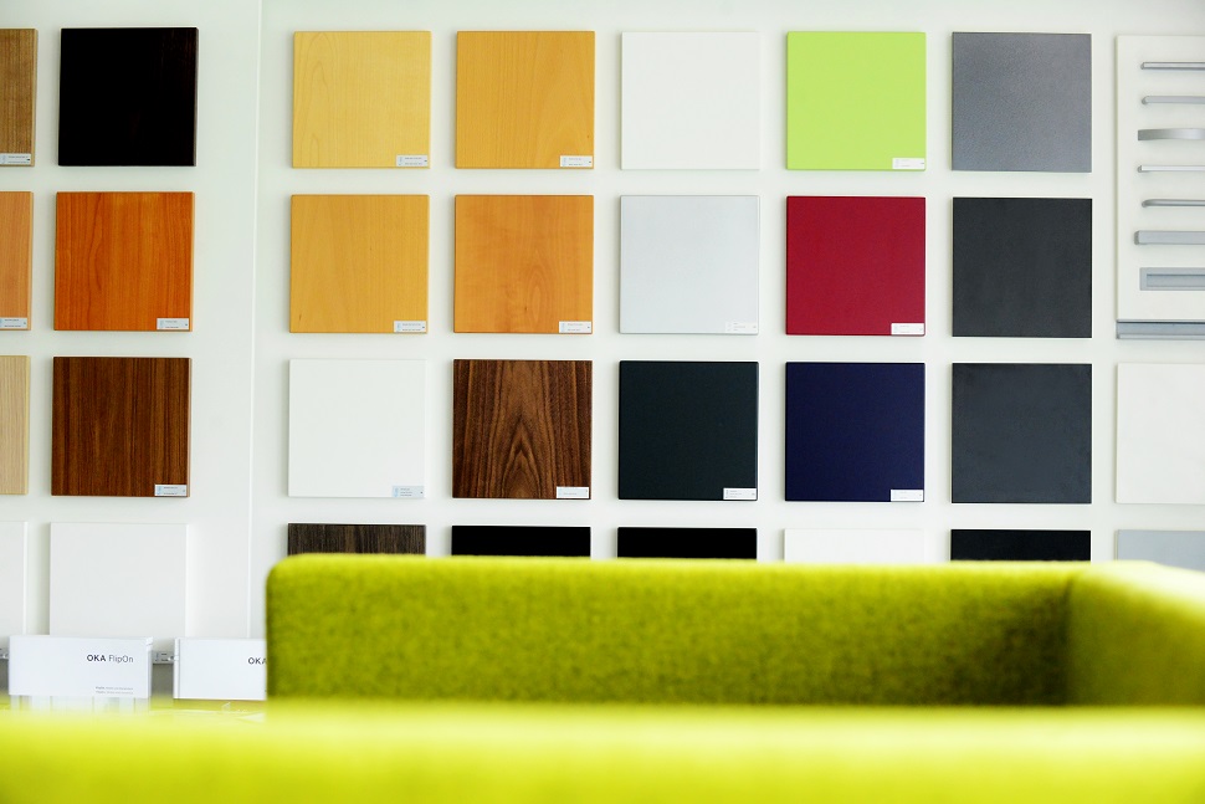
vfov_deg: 16.7
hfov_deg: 24.8
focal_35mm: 82
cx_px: 602
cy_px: 402
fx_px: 2745
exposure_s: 1/60
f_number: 5.6
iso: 3200
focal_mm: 82
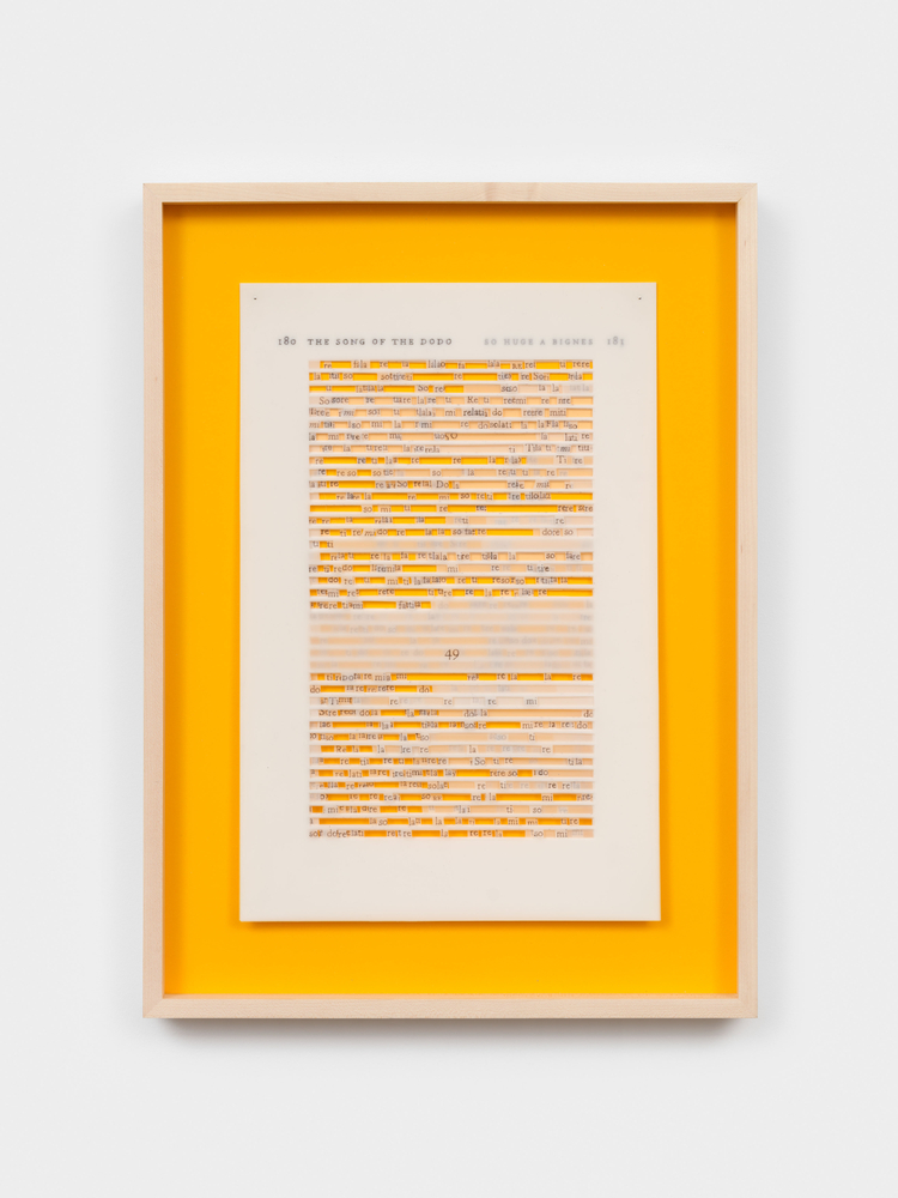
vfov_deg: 22.5
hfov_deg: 17.0
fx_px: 3009
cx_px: 449
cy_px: 599
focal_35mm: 87
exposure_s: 1/100
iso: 200
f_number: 14
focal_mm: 110
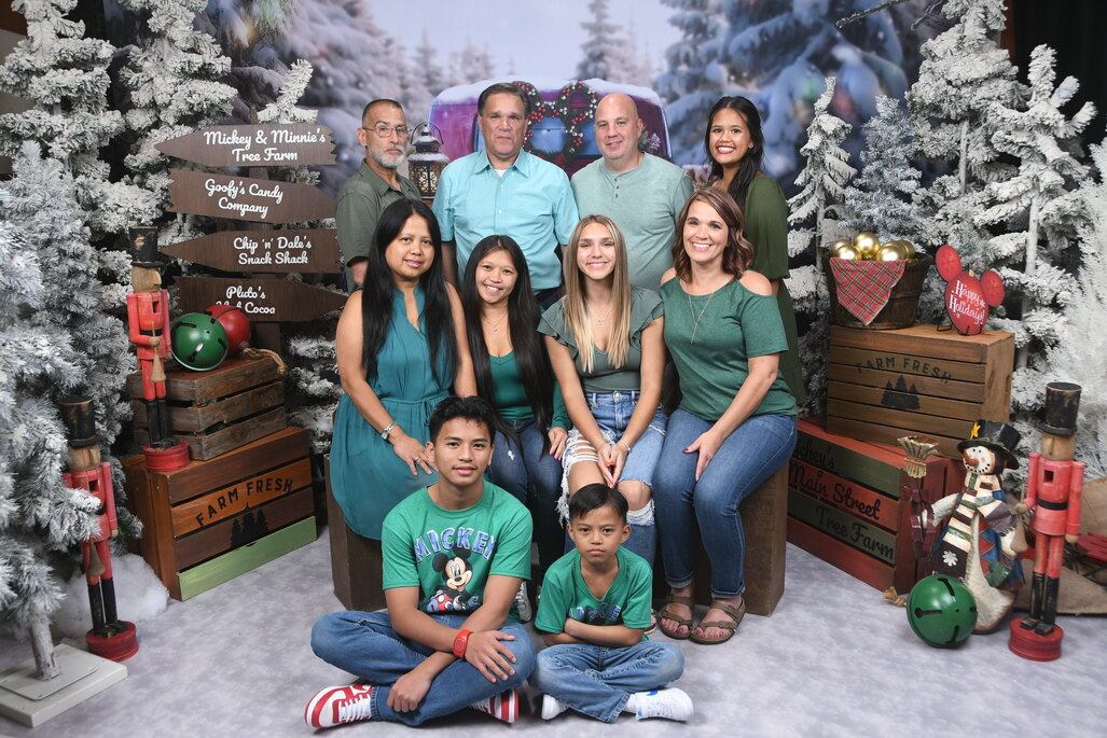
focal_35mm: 30
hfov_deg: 61.9
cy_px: 369
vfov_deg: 43.6
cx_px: 554
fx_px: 923
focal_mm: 20
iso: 640
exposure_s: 1/125
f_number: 6.3
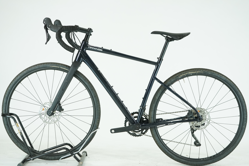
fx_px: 422
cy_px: 83
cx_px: 124
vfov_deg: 22.3
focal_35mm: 61
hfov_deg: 32.9
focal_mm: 61
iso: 1600
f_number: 5.6
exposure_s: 1/200
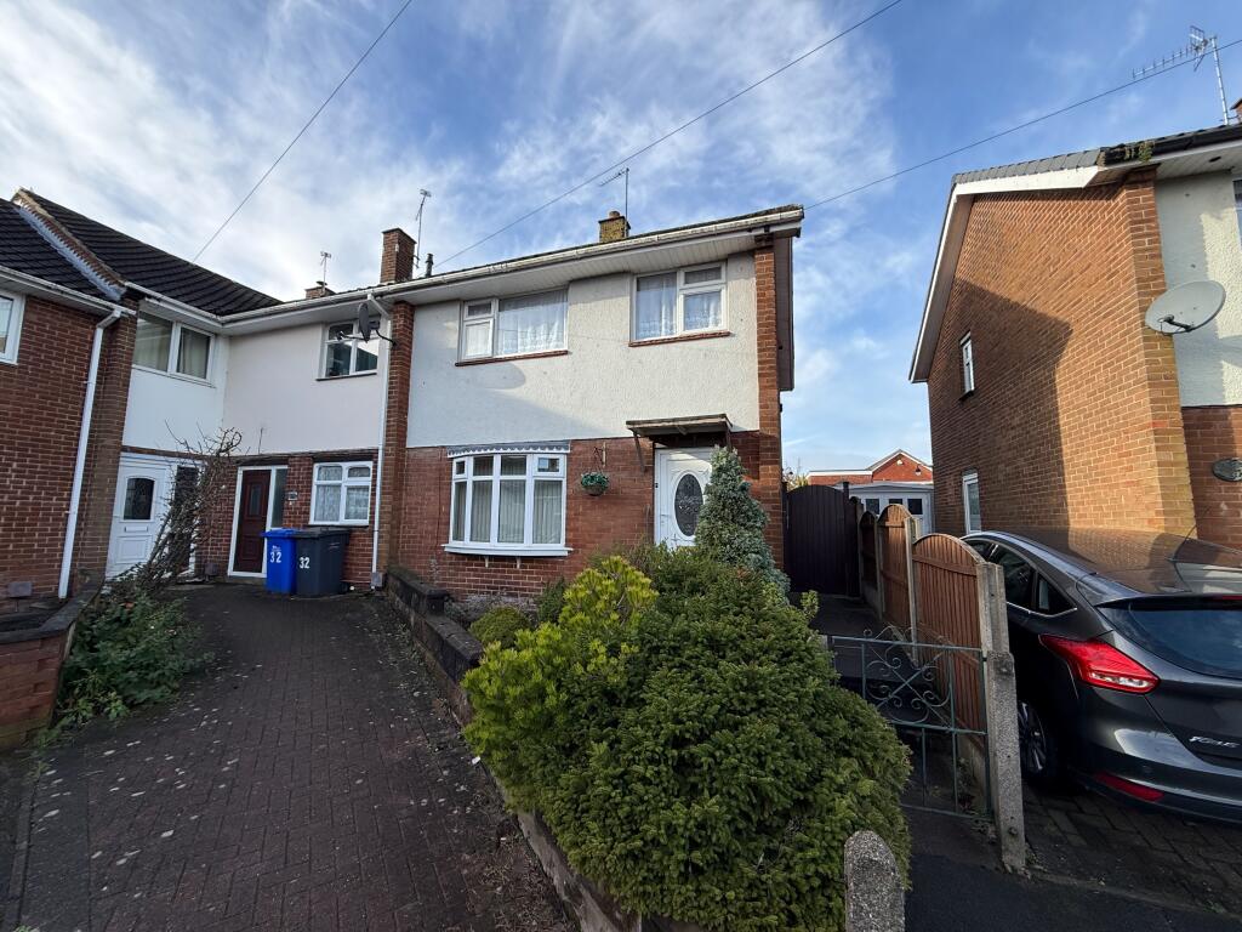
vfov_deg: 85.7
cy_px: 466
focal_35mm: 14
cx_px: 621
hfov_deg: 102.1
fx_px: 502
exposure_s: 1/809
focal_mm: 2.22
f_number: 2.2
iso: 50
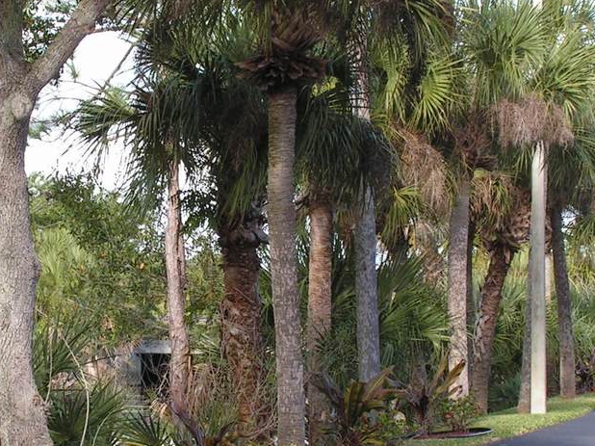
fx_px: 1993
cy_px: 294
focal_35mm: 116
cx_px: 228
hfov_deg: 17.0
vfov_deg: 12.7
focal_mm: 9.4
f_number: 5.6
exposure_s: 1/100
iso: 80
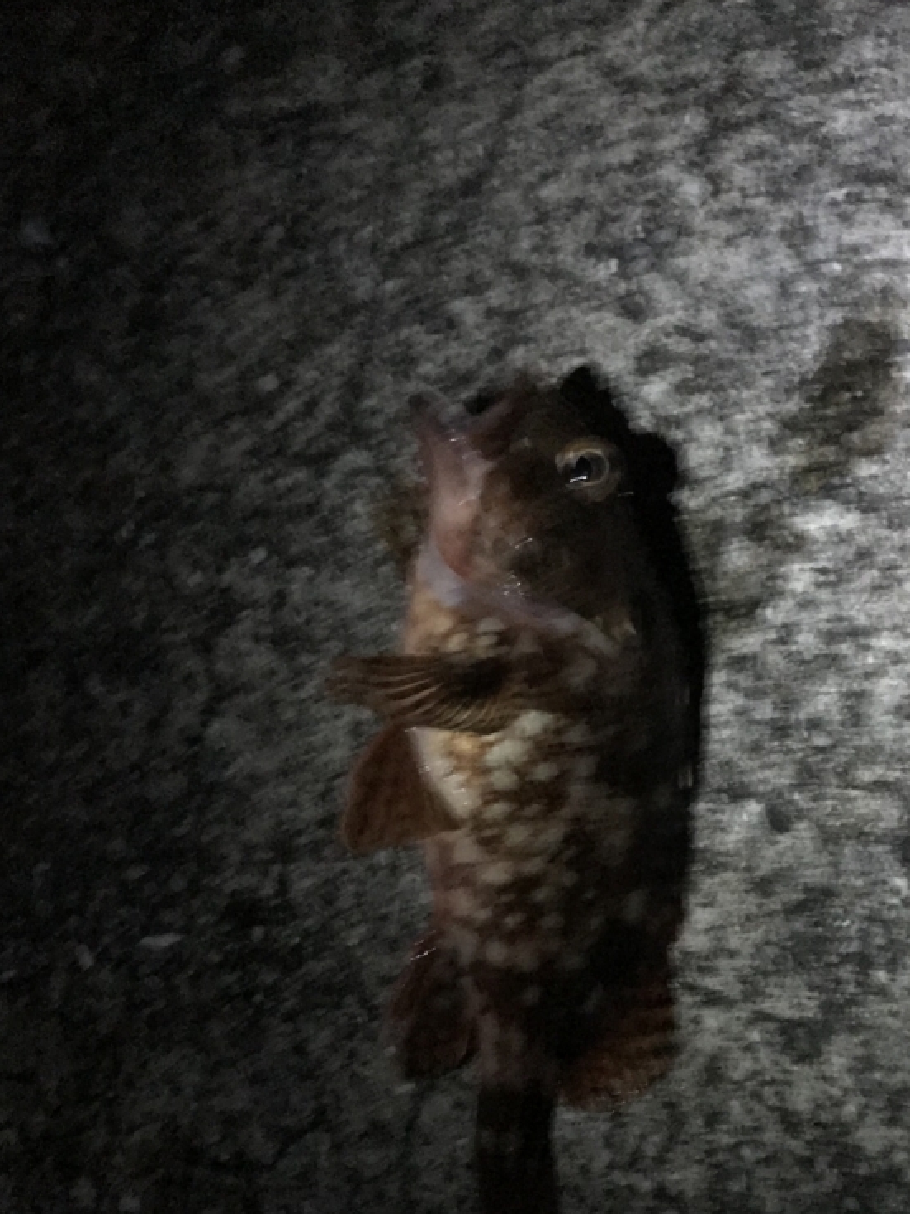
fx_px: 1367
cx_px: 545
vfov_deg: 47.3
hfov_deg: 36.7
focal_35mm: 39
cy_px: 775
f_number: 1.8
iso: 800
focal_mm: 3.99
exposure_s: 1/4
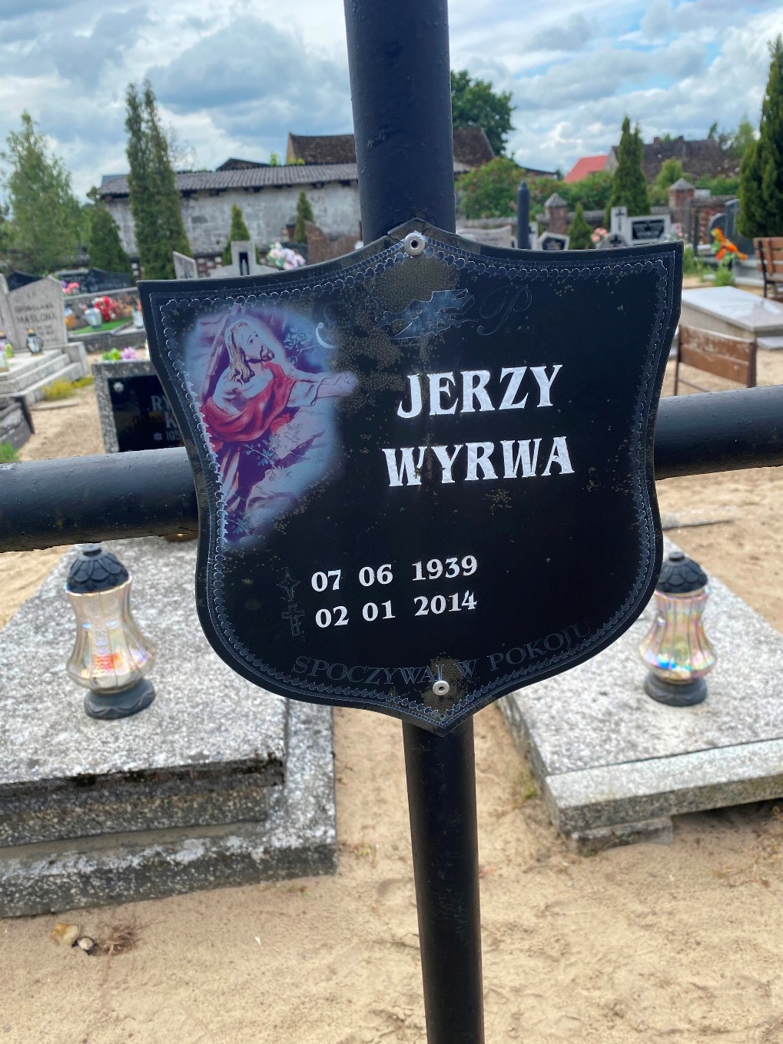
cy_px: 534
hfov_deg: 51.3
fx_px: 814
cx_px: 399
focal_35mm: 27
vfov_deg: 65.3
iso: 32
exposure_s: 1/1193
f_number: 1.8
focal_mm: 4.25
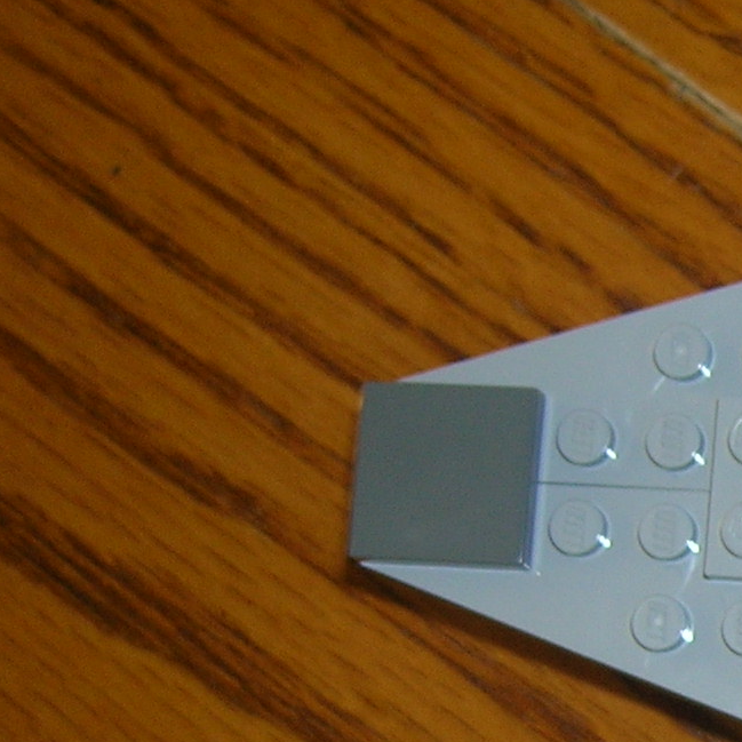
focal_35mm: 120
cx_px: 1157
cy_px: 798
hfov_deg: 13.6
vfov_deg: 14.2
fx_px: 2910
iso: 50
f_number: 2.9
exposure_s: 1/60.1
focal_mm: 5.7
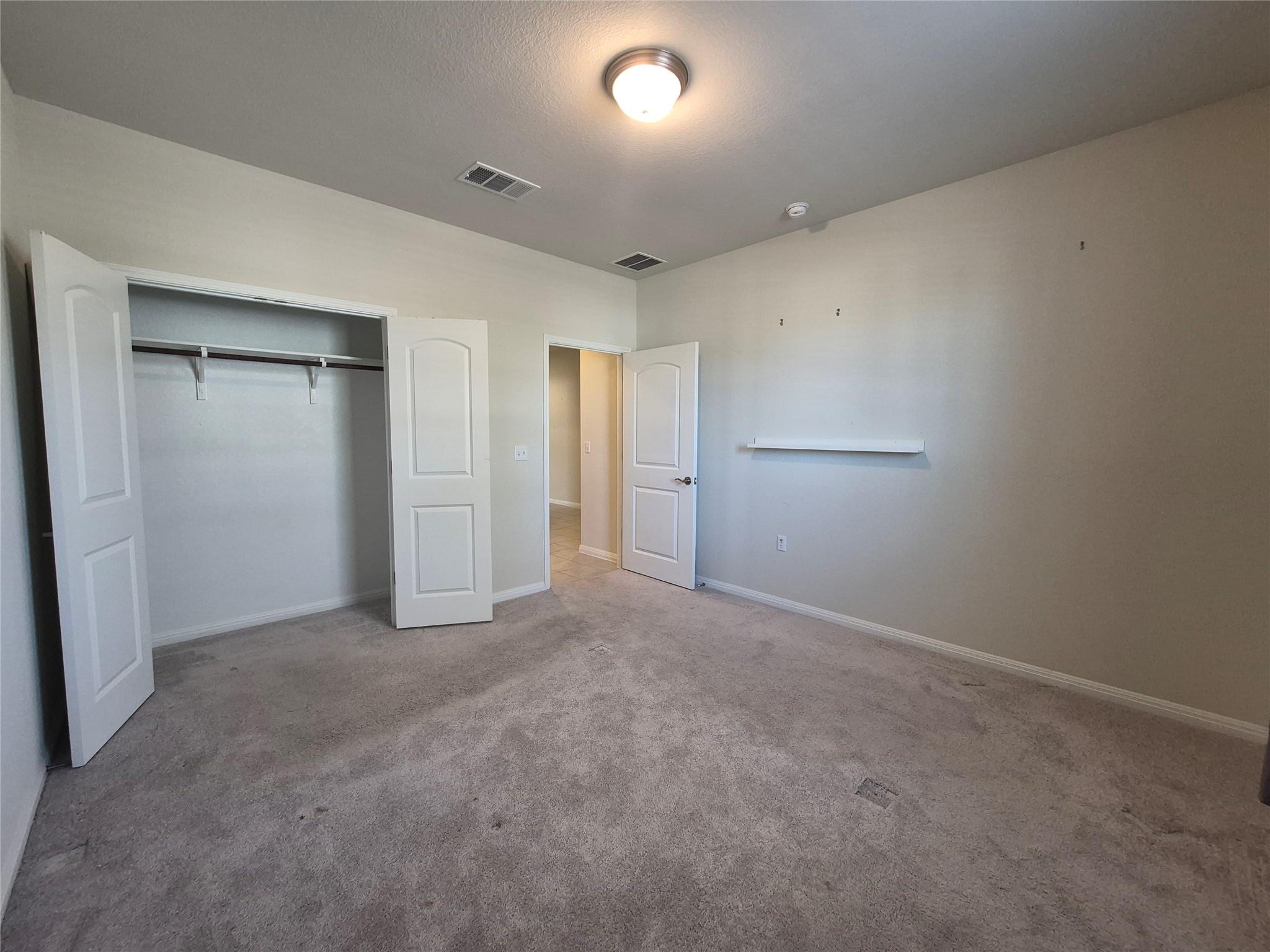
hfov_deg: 106.2
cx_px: 635
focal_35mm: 13
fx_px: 477
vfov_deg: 89.9
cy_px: 476
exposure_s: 1/60
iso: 250
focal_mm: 1.74
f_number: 2.2
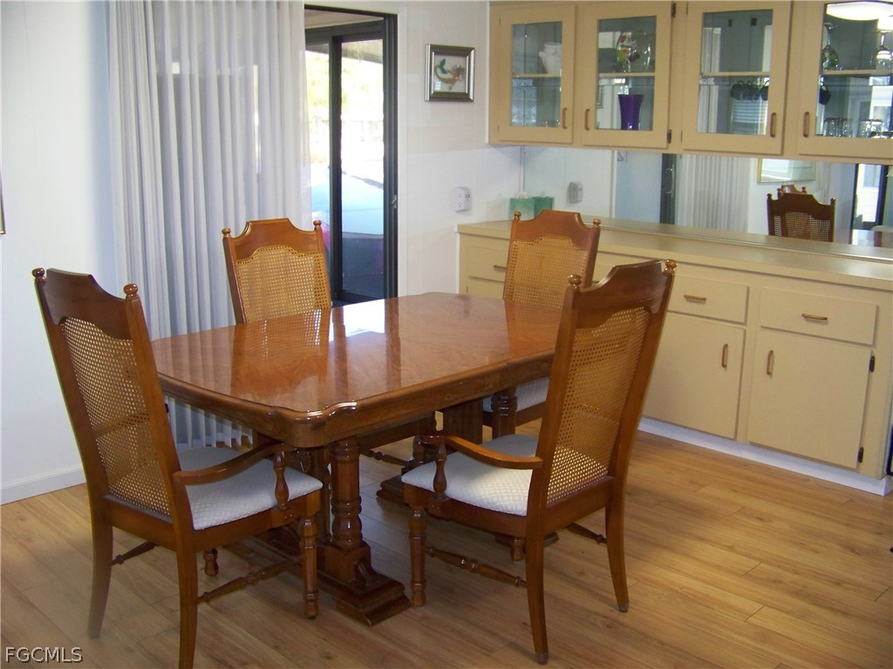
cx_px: 446
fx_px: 929
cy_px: 334
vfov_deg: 39.7
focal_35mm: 36
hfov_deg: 51.4
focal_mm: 5.85
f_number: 2.8
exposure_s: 1/30
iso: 200
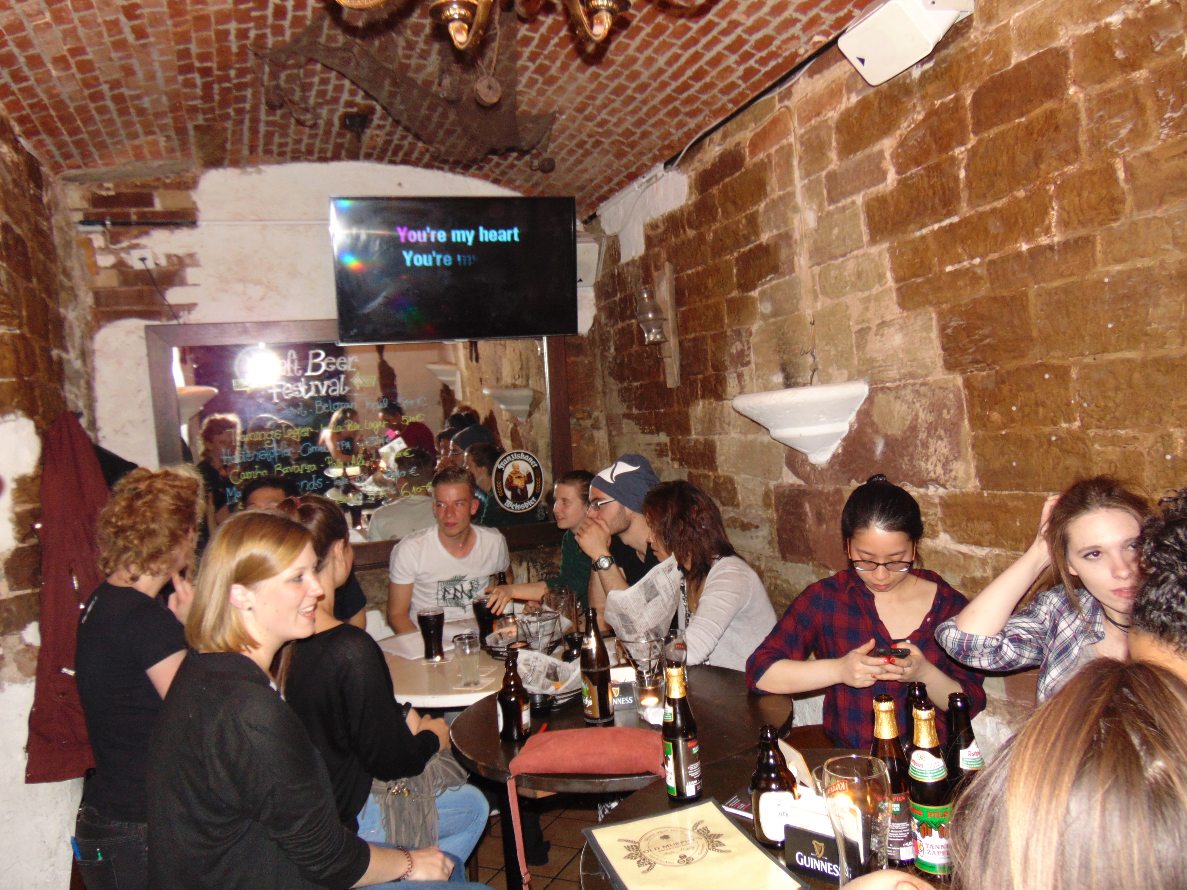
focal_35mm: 25
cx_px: 594
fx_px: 857
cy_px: 445
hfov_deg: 69.4
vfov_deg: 54.9
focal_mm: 4.5
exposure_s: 1/8
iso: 200
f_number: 3
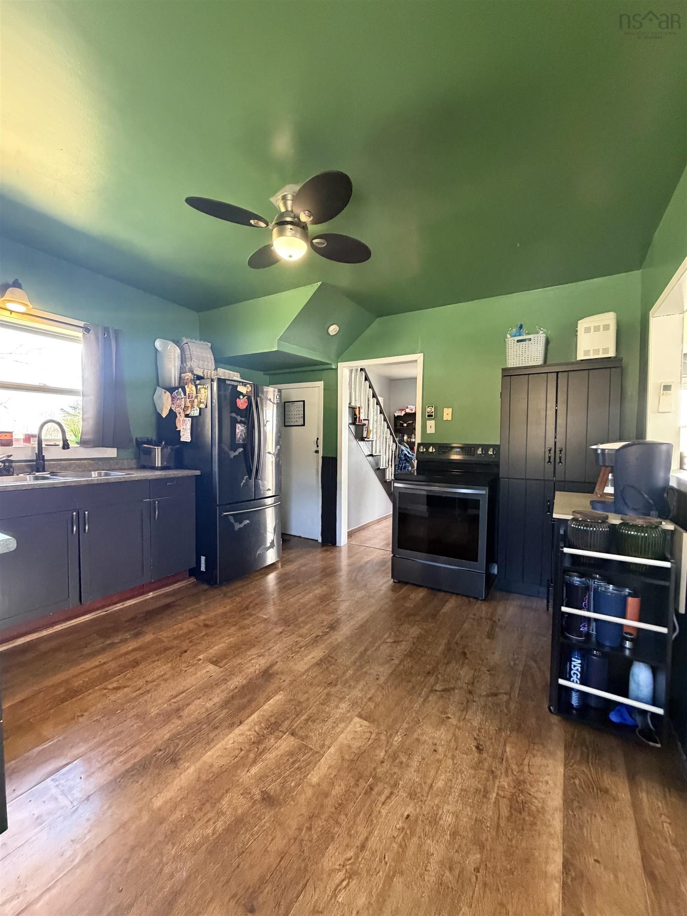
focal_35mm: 14
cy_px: 458
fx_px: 370
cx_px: 344
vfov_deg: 102.1
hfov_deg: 85.7
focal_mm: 2.22
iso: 640
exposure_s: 1/60
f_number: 2.2
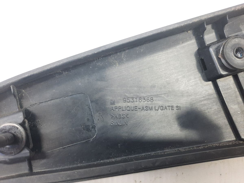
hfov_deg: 69.4
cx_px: 122
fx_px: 176
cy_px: 92
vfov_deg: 54.9
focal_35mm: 25
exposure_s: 1/50
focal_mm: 4.6
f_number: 2
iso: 250
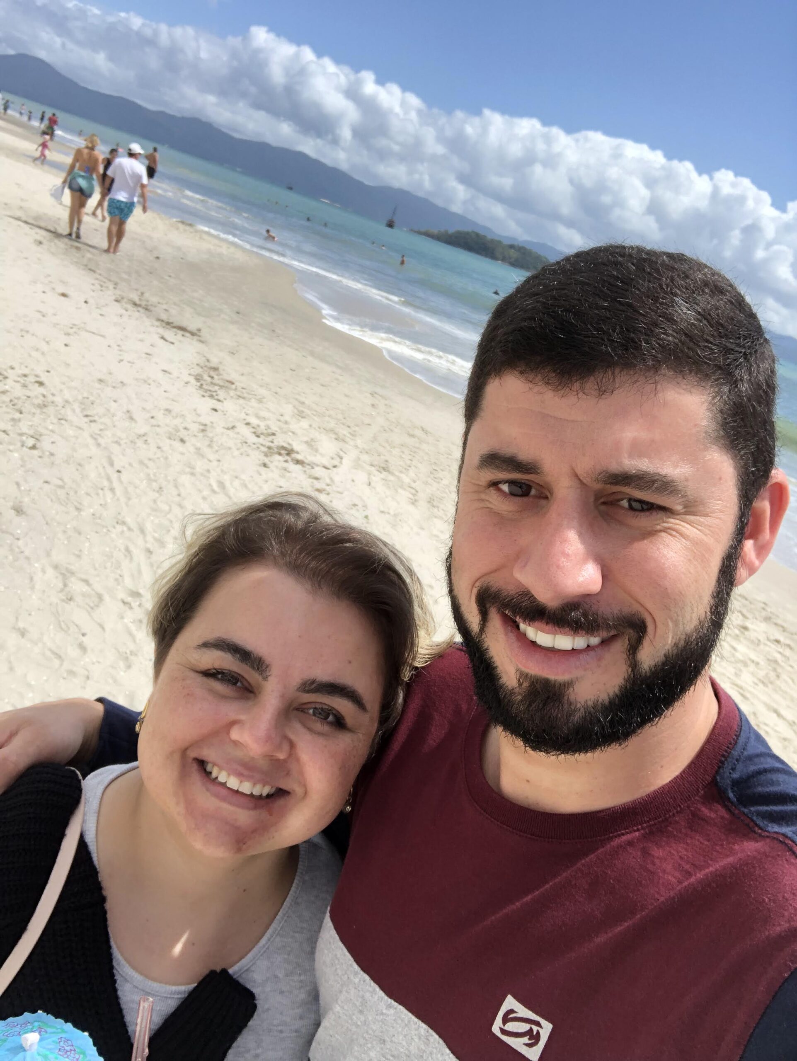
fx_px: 981
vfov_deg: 56.8
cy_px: 530
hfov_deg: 44.2
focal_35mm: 32
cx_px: 398
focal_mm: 2.87
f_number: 2.2
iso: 20
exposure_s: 1/852
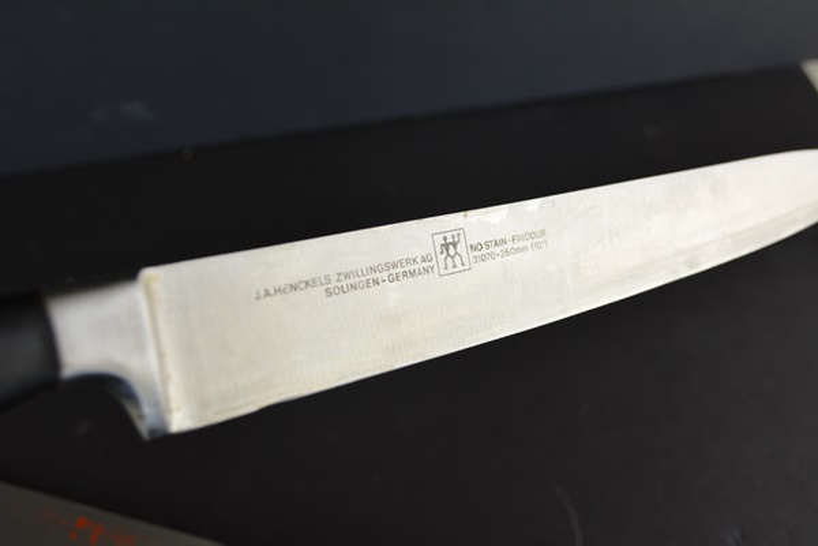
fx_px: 988
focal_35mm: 44
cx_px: 409
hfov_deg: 45.0
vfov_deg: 30.8
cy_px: 273
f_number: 5.6
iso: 400
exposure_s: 1/125
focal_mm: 29
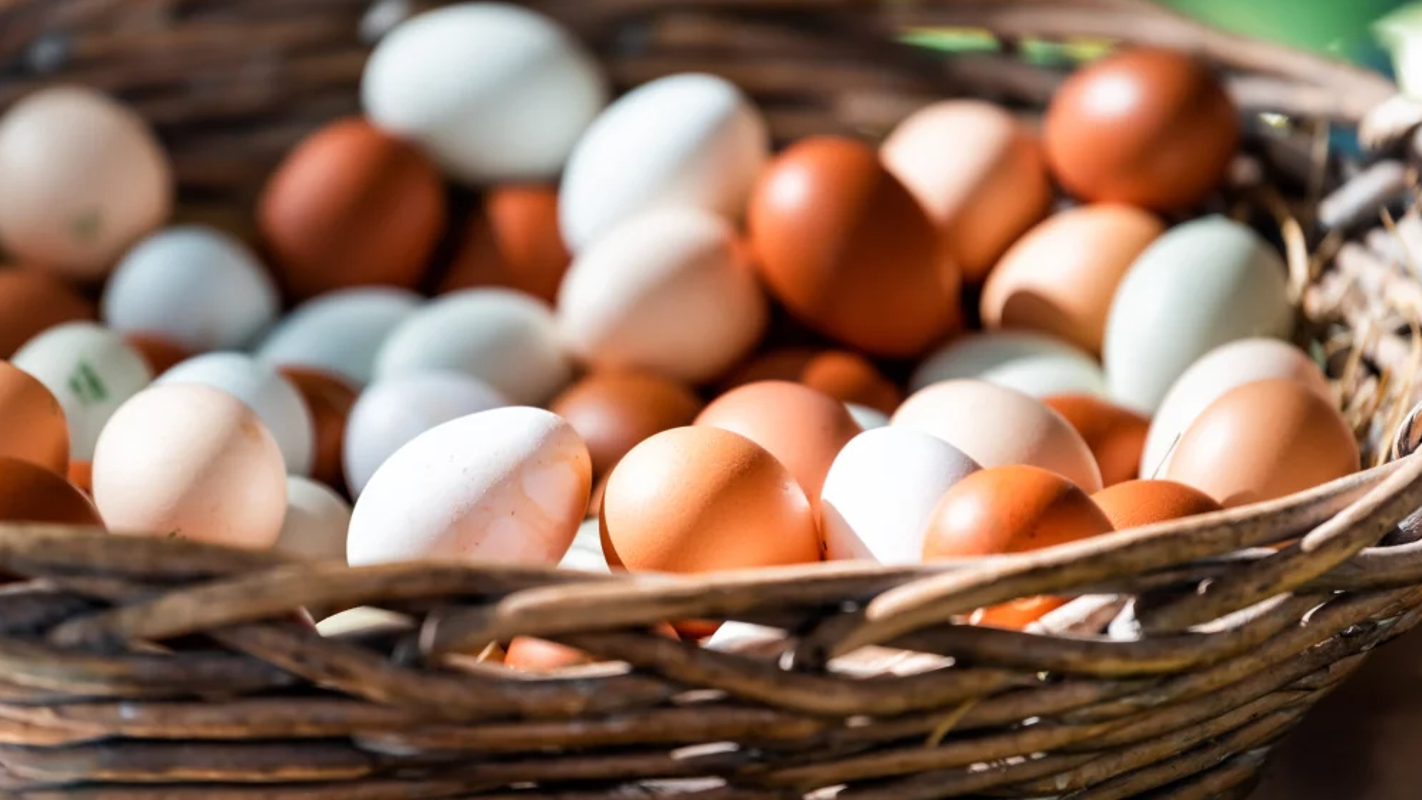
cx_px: 608
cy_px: 271
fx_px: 9578
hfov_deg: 8.5
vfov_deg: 4.8
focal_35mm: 254
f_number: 2.8
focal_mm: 200
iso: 140
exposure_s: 1/640
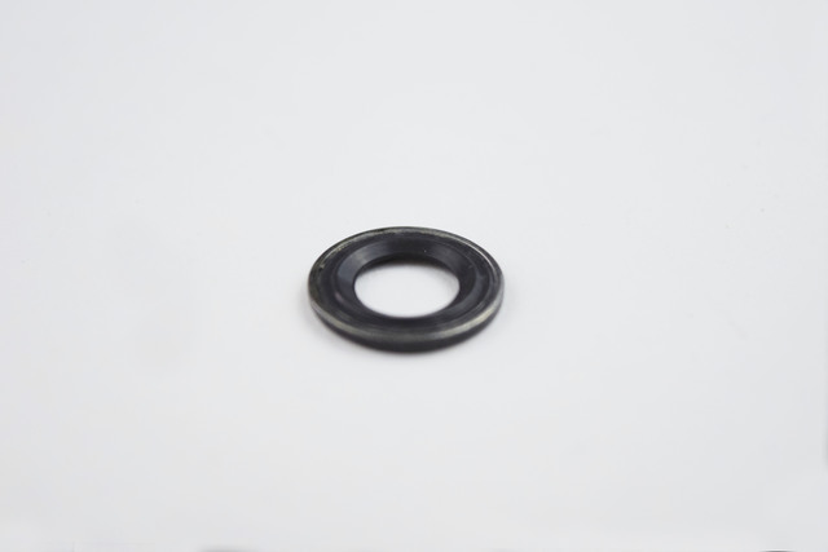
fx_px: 1898
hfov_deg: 24.6
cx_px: 414
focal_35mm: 82
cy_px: 276
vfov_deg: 16.6
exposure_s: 1/60
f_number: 5.6
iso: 1000
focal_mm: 55
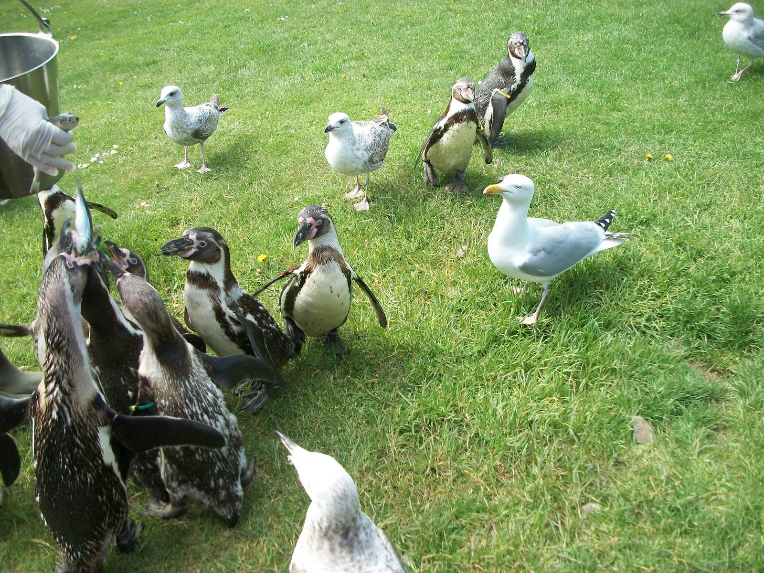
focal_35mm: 32
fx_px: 706
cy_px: 286
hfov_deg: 56.8
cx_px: 382
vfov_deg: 44.2
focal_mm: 5.7
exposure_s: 1/320
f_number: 2.9
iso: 80
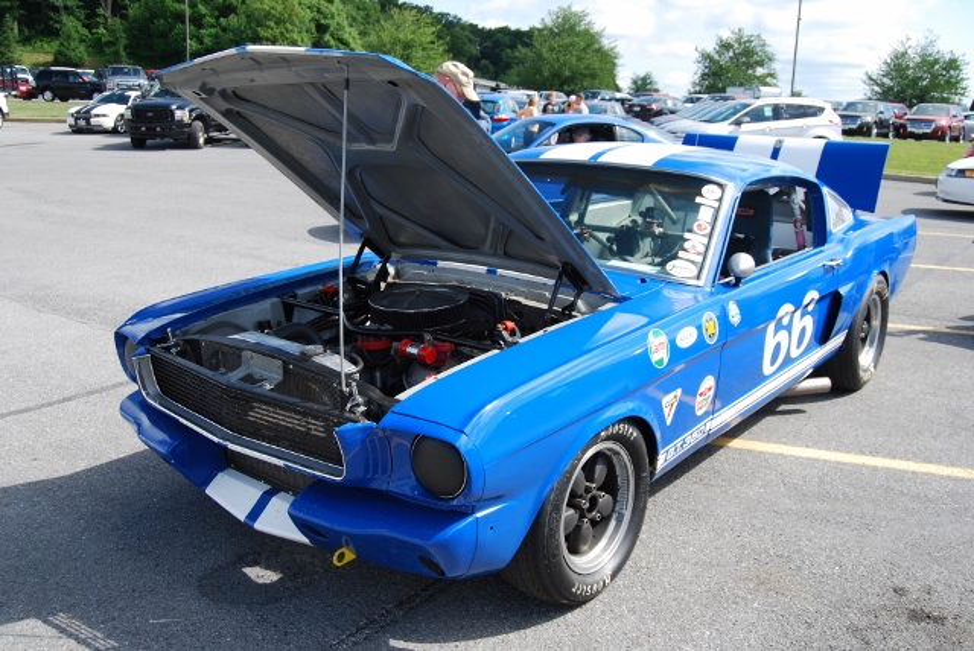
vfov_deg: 40.0
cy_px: 326
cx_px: 487
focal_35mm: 33
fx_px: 894
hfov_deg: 57.2
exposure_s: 1/160
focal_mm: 22
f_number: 6.3
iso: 100
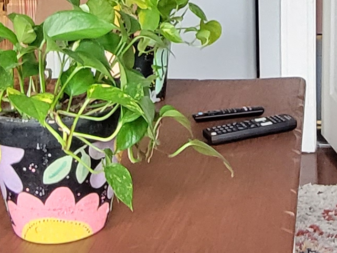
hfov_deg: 24.1
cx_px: 213
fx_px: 788
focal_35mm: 81
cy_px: -80
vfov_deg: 17.1
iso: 500
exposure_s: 1/29
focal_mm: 1.74
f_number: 2.2
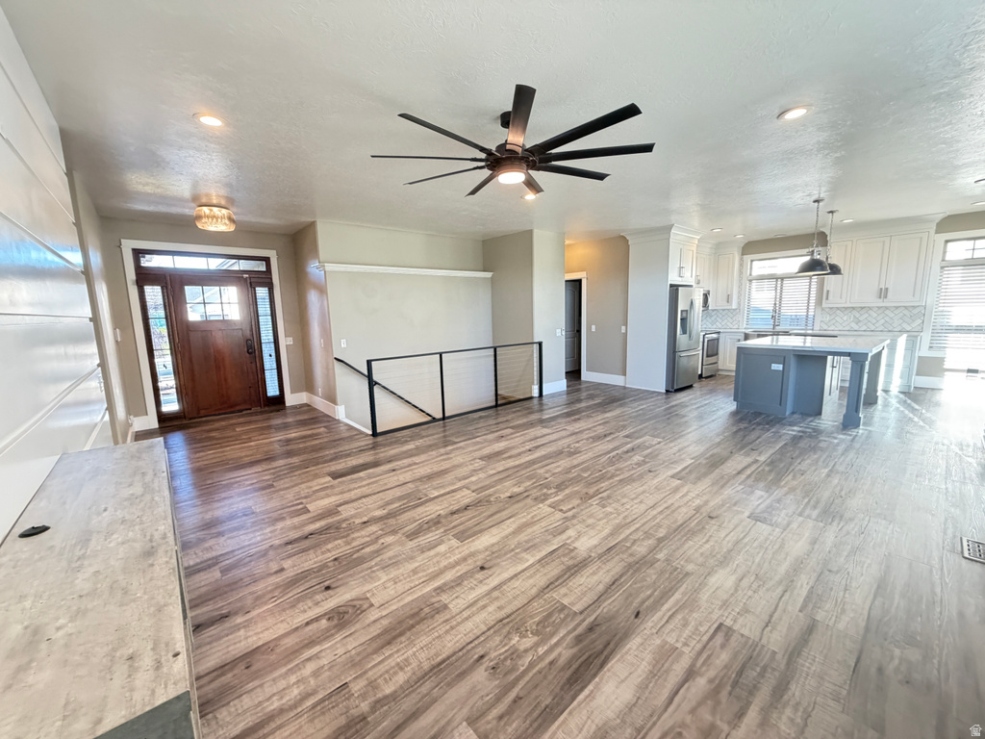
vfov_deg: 85.7
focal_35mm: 14
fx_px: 398
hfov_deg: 102.1
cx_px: 492
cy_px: 370
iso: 640
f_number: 2.2
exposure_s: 1/60
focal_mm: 2.22
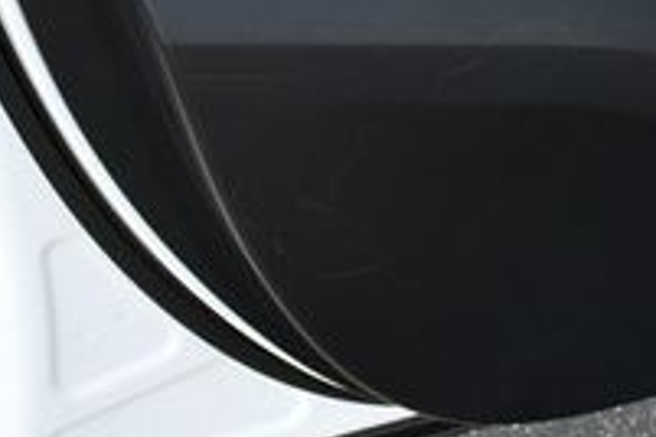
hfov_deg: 17.4
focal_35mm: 115
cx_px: 656
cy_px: -196
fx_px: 2095
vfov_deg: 11.5
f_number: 5
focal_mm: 18
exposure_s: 1/250
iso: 400
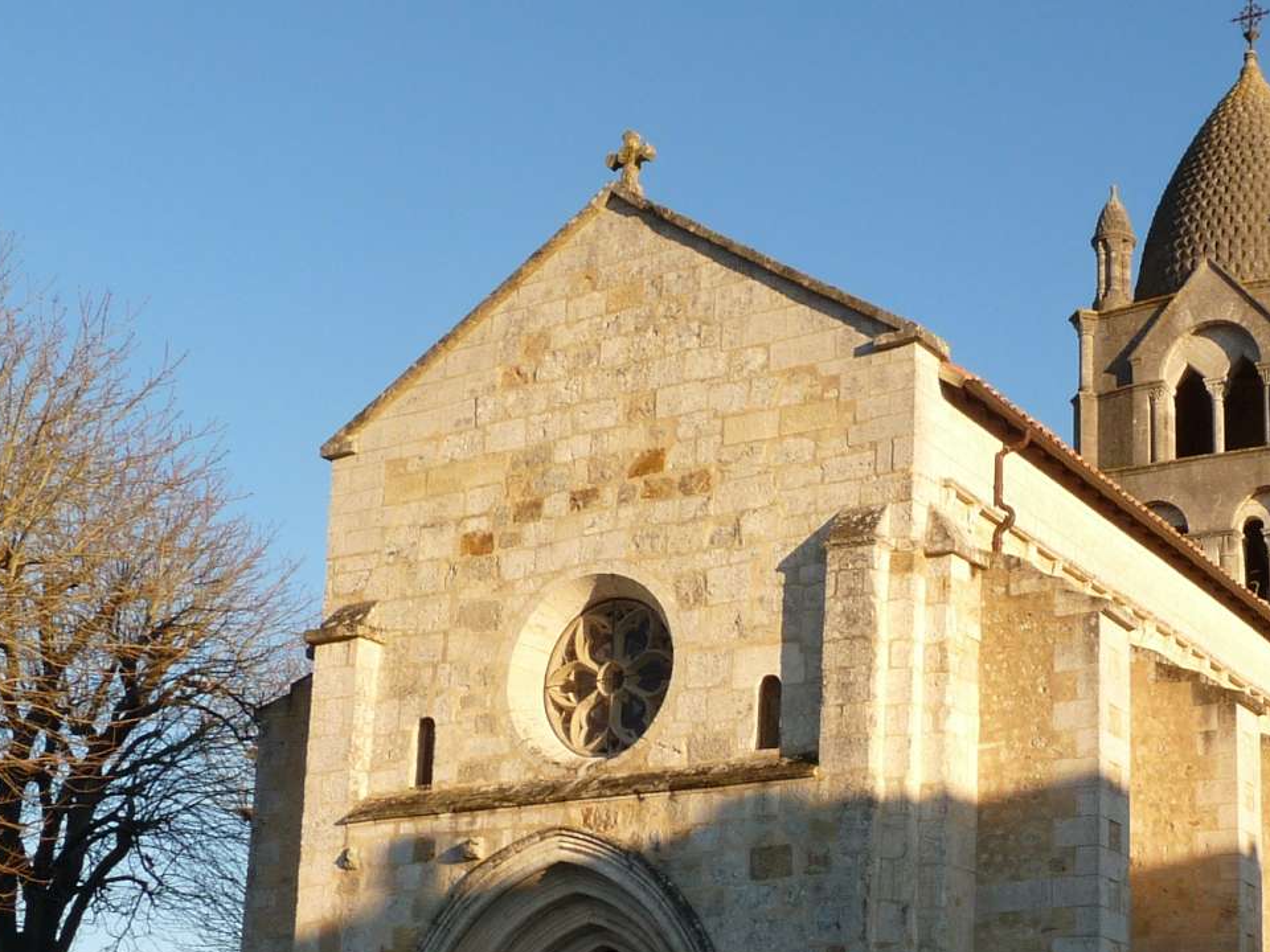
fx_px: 2201
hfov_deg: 31.2
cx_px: 1041
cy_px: 748
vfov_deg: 24.1
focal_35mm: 60
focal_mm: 4.8
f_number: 5.6
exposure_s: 1/200
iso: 100
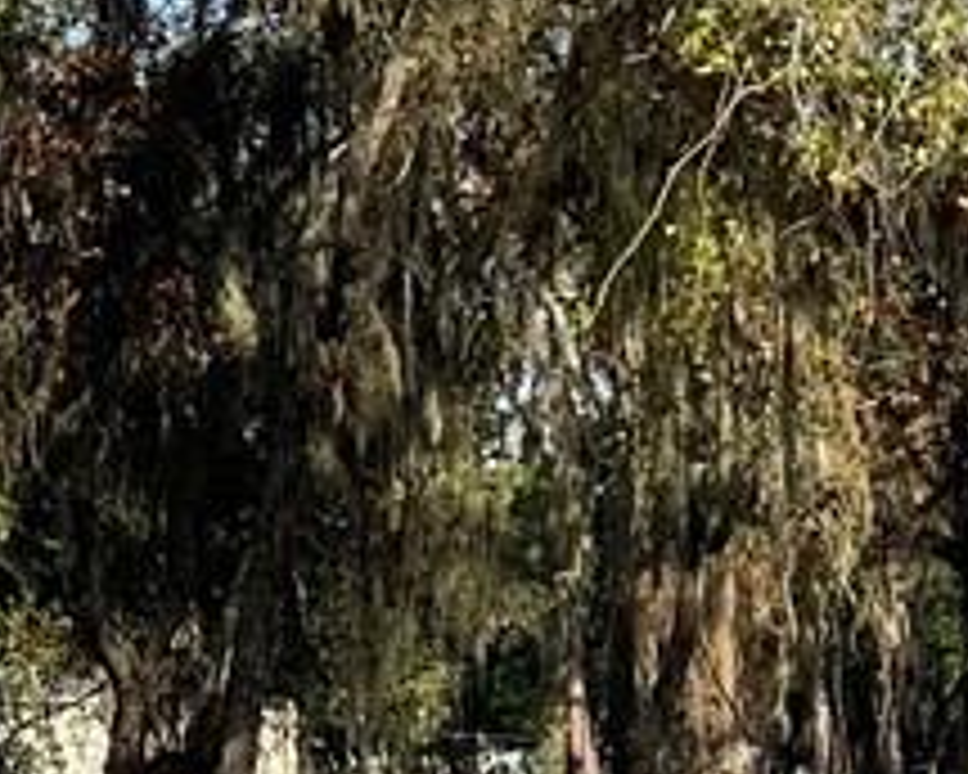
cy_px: -148
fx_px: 5415
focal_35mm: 189
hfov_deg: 9.5
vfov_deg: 8.1
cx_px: -1018
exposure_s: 1/1946
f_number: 1.6
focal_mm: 5.1
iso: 32
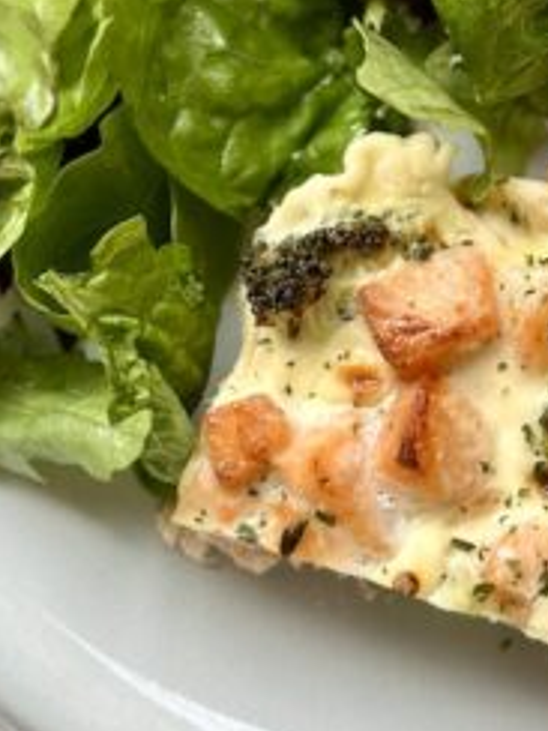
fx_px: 2491
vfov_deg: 16.4
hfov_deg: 12.5
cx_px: 500
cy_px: 18
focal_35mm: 118
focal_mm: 6.86
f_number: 1.78
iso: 64
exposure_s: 1/121
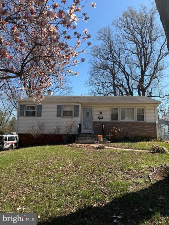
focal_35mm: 24
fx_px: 156
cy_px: 112
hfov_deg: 56.8
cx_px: 84
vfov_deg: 71.6
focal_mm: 6.76
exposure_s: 1/3021
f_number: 1.78
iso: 80
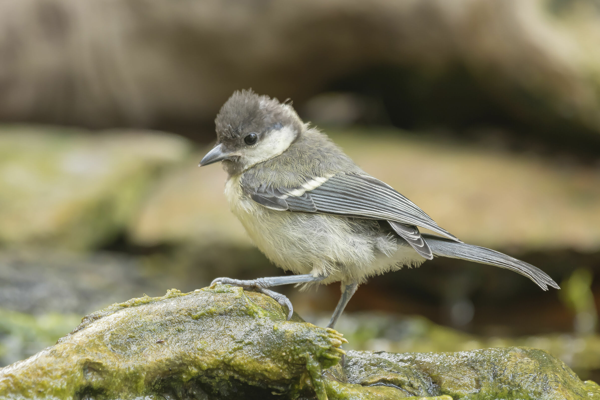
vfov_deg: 1.8
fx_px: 12532
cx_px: 301
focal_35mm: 752
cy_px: 200
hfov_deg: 2.7
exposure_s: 1/60
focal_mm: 500
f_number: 8
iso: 400
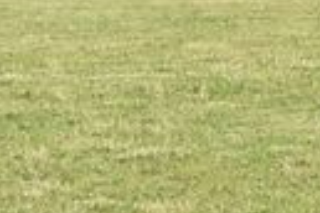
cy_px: -50
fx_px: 2124
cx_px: 707
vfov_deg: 5.7
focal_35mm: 239
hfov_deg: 8.1
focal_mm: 32
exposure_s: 1/500
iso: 280
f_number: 8
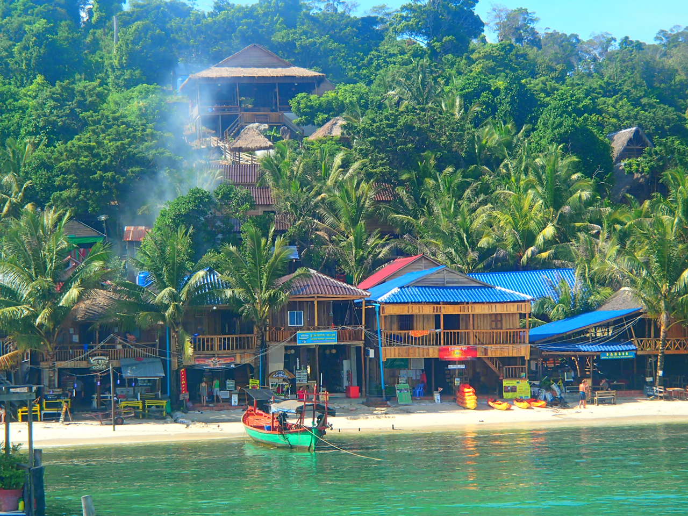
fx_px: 1789
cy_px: 258
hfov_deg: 21.8
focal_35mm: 90
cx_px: 344
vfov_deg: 16.4
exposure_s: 1/320
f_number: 4.6
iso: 100
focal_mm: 16.1
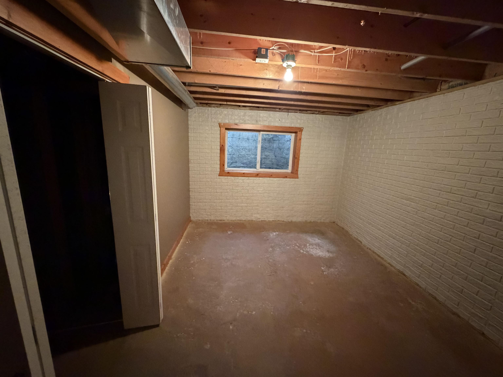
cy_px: 188
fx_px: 203
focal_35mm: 14
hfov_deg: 102.1
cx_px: 252
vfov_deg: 85.7
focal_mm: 2.22
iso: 1600
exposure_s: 1/40
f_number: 2.2
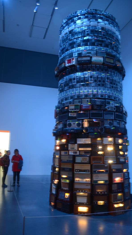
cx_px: 63
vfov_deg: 66.1
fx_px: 181
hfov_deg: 40.2
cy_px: 116
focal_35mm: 29
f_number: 3.5
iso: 100
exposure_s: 5
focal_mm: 18
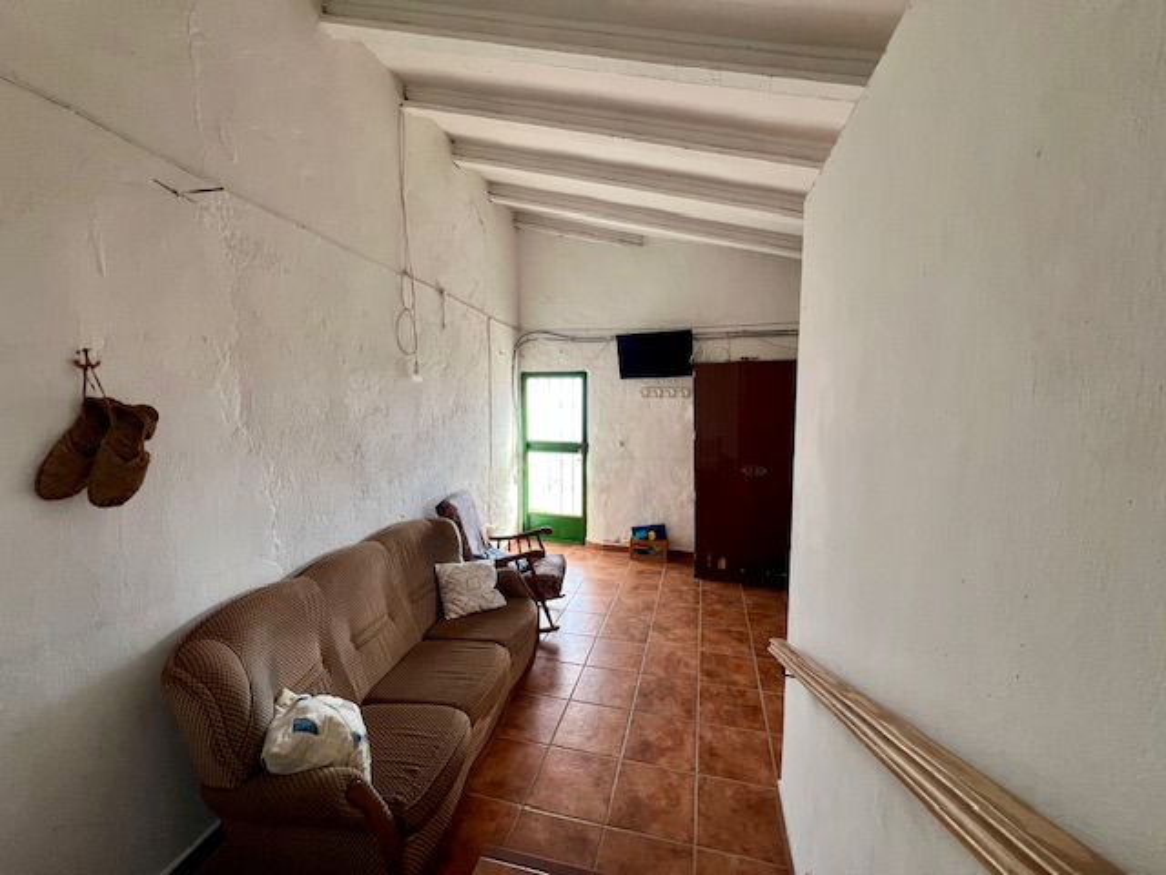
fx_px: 438
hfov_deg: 106.2
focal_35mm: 13
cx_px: 583
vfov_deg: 89.9
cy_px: 438
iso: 125
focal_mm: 1.57
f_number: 1.8
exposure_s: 1/99
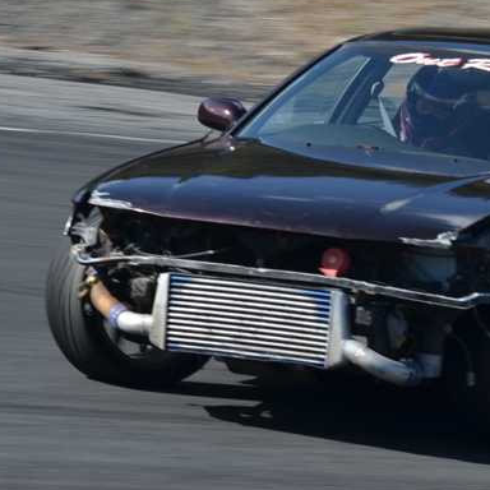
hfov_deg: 5.2
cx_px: 396
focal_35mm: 339
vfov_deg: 5.2
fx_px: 5429
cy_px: 191
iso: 100
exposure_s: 1/200
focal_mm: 100
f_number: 10
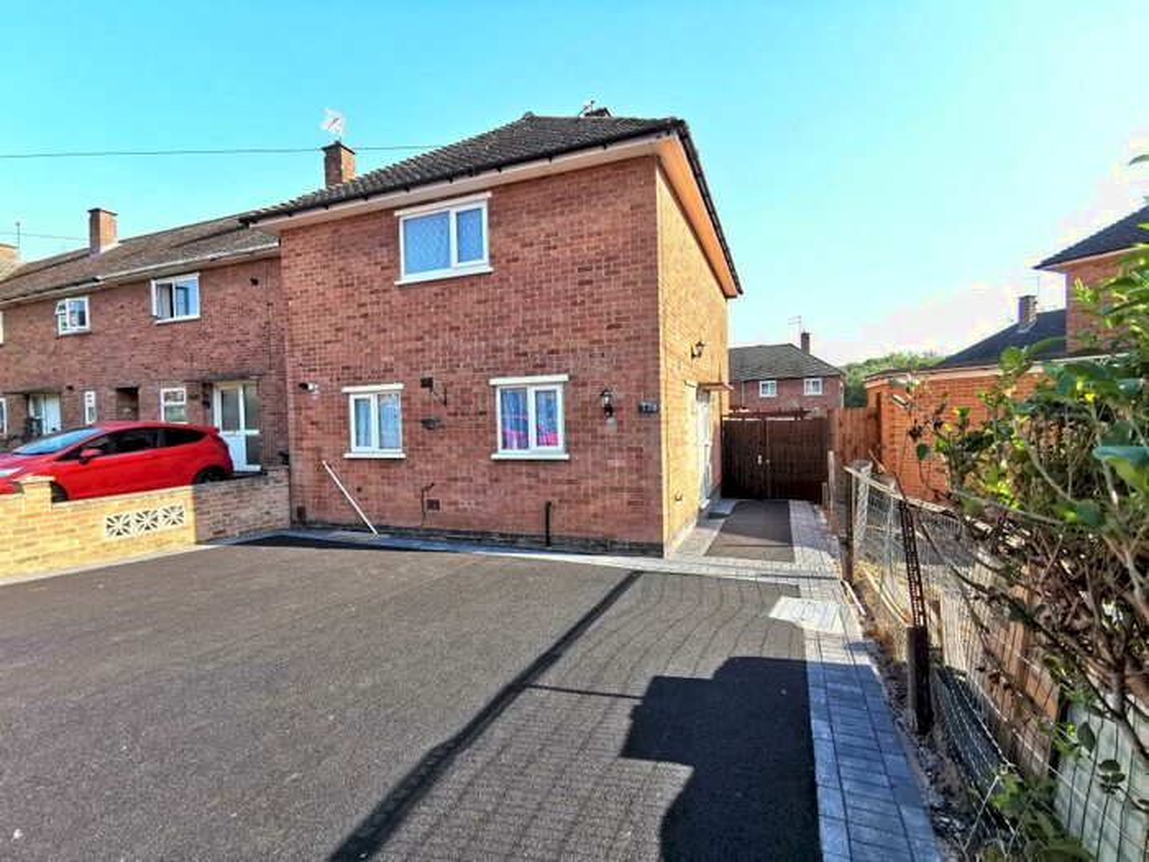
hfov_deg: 94.5
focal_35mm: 16
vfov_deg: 78.1
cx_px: 574
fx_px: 531
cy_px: 431
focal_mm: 2.35
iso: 50
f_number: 2.2
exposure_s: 1/539
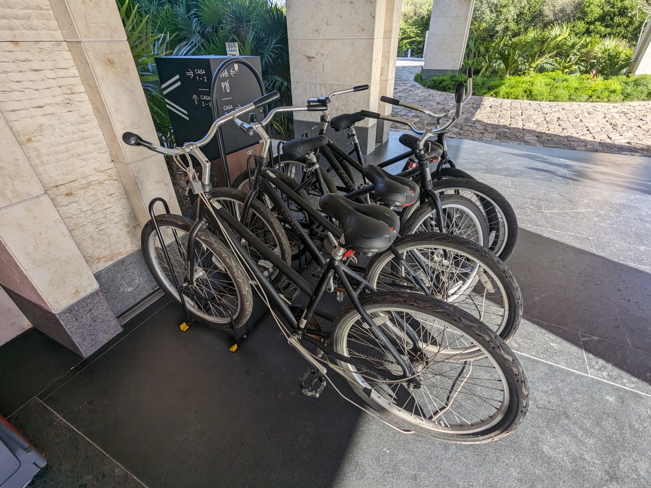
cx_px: 326
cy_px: 244
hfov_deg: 94.5
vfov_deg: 78.1
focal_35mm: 16
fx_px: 301
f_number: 2.2
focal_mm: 2.35
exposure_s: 1/421
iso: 41
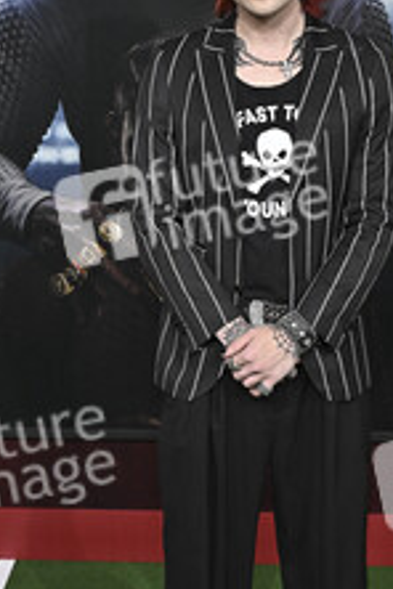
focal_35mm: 63
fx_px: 1032
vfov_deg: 31.8
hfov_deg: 21.5
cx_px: 268
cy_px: 337
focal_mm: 35
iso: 320
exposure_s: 1/400
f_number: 7.1
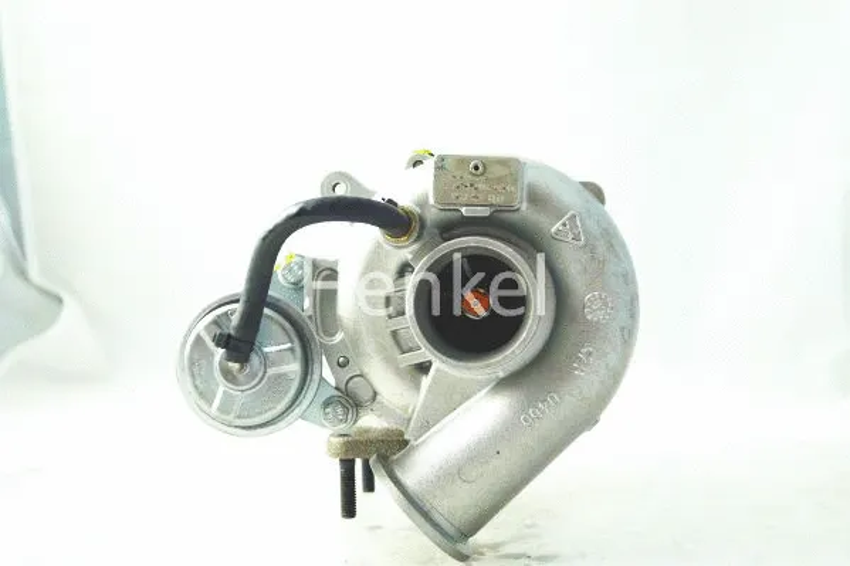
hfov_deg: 33.4
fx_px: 1416
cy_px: 283
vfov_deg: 22.6
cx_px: 425
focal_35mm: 60
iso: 400
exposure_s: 1/160
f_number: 5.6
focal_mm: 40
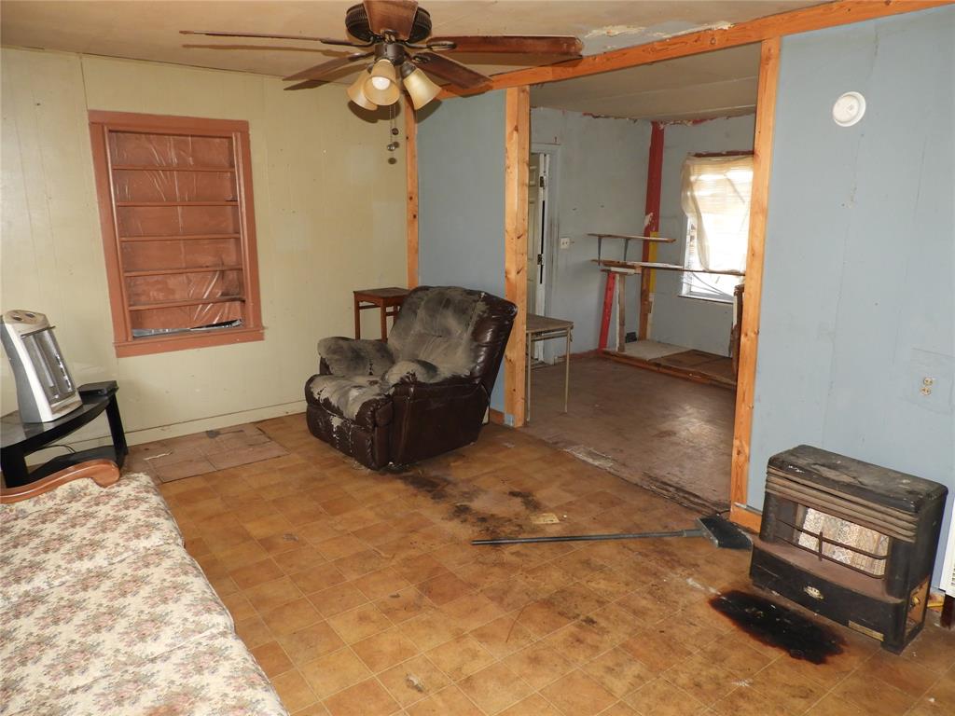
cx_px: 478
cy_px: 358
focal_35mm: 24
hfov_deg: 71.6
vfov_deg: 56.8
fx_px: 662
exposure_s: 1/30
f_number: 3.3
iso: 220
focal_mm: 4.3
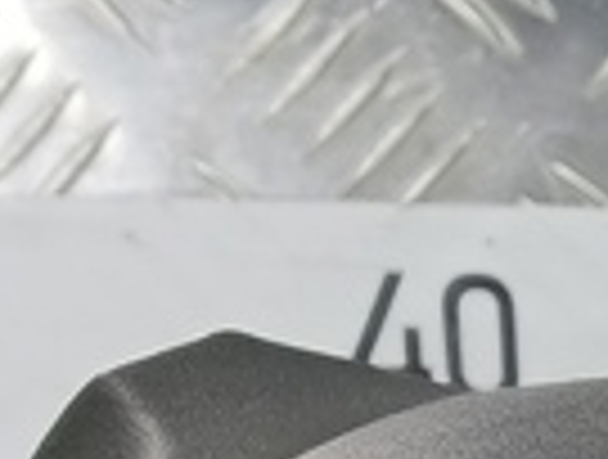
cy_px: 1066
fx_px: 3064
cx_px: 1171
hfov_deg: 10.5
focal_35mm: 174
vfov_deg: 8.0
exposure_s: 1/50
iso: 177
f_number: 1.6
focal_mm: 4.11
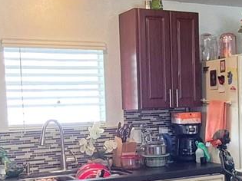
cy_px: 157
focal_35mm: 66
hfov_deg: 29.2
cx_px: 164
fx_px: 461
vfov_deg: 21.8
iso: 640
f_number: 2.2
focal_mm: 1.74
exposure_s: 1/60
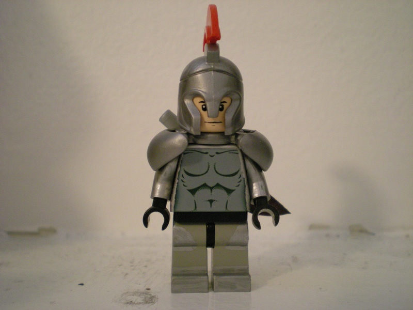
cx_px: 206
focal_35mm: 38
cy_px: 155
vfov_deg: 37.7
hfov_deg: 49.0
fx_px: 453
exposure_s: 1/8
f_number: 3.1
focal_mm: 6.3
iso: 371
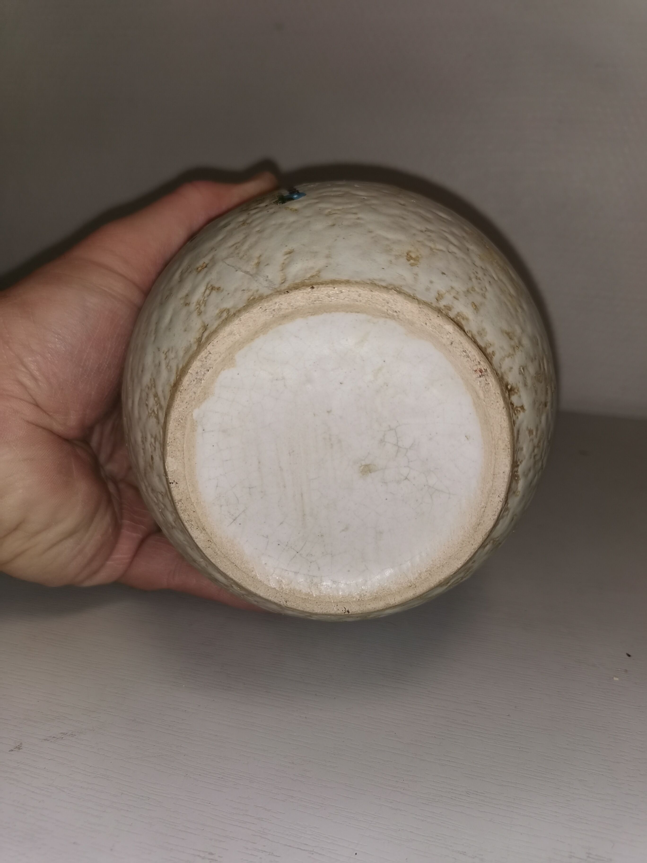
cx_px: 324
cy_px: 432
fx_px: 673
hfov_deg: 51.4
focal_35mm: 27
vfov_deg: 65.3
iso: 50
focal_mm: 5.58
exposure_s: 1/284
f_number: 1.8
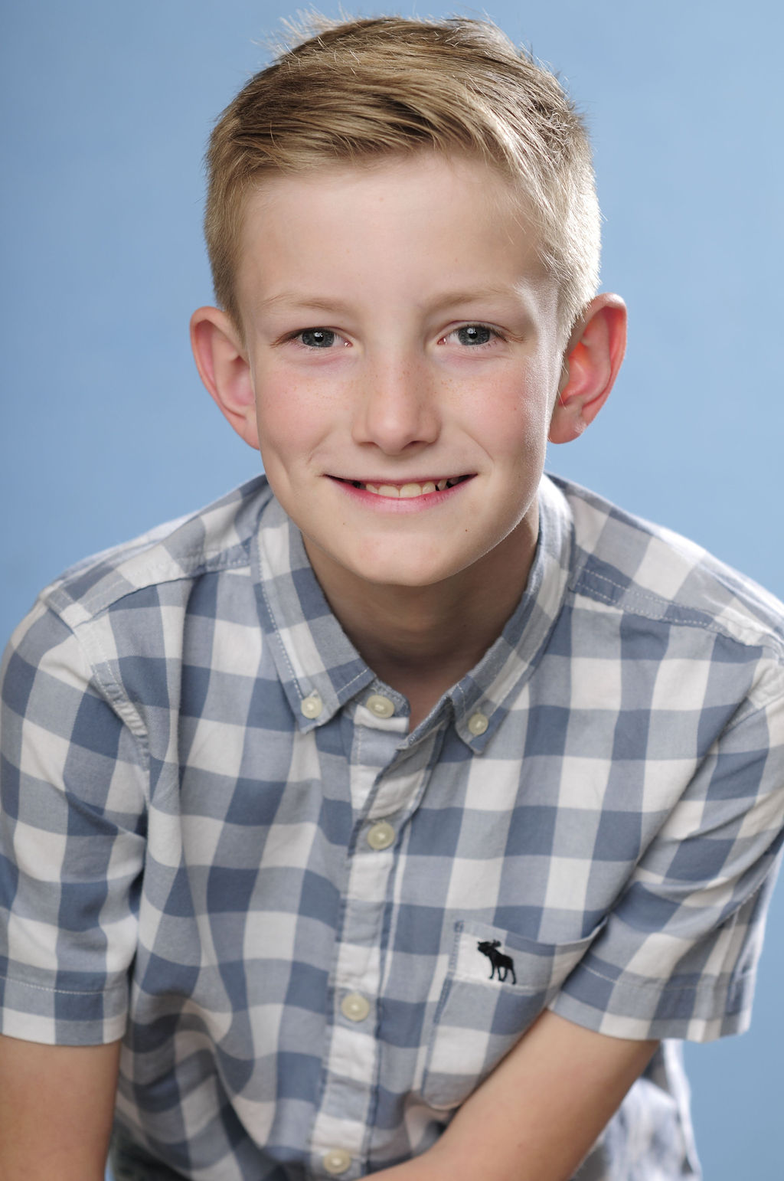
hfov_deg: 10.7
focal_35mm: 128
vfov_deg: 16.1
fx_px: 4176
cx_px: 392
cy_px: 590
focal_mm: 85
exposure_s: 1/250
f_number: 4
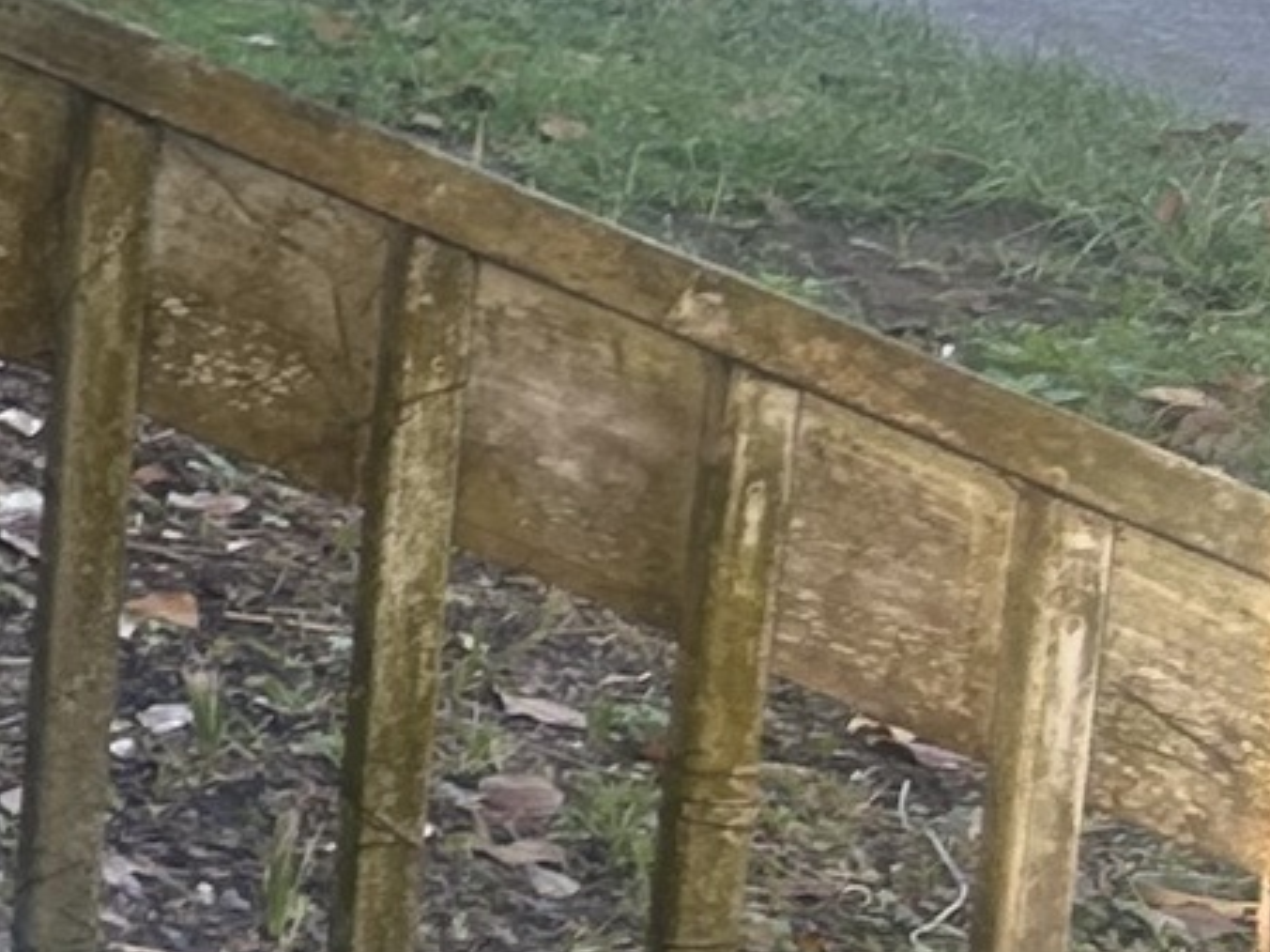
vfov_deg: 8.3
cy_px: -141
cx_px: -2619
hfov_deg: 9.0
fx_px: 6492
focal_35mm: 177
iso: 40
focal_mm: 5.7
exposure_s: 1/121
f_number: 1.5
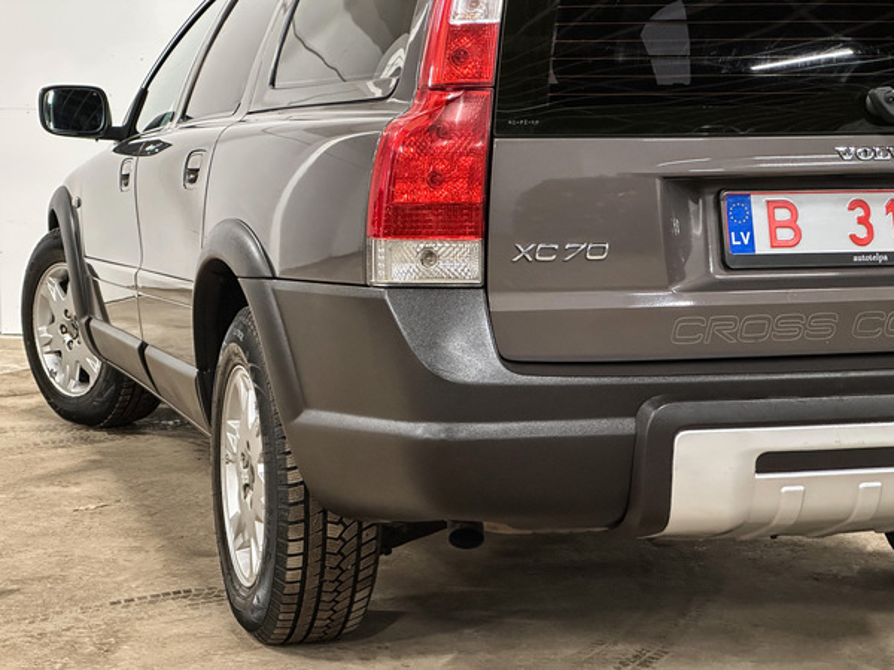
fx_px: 1989
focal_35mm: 77
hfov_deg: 25.3
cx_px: 447
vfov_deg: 19.1
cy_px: 335
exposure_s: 1/35
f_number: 2.8
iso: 800
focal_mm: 9
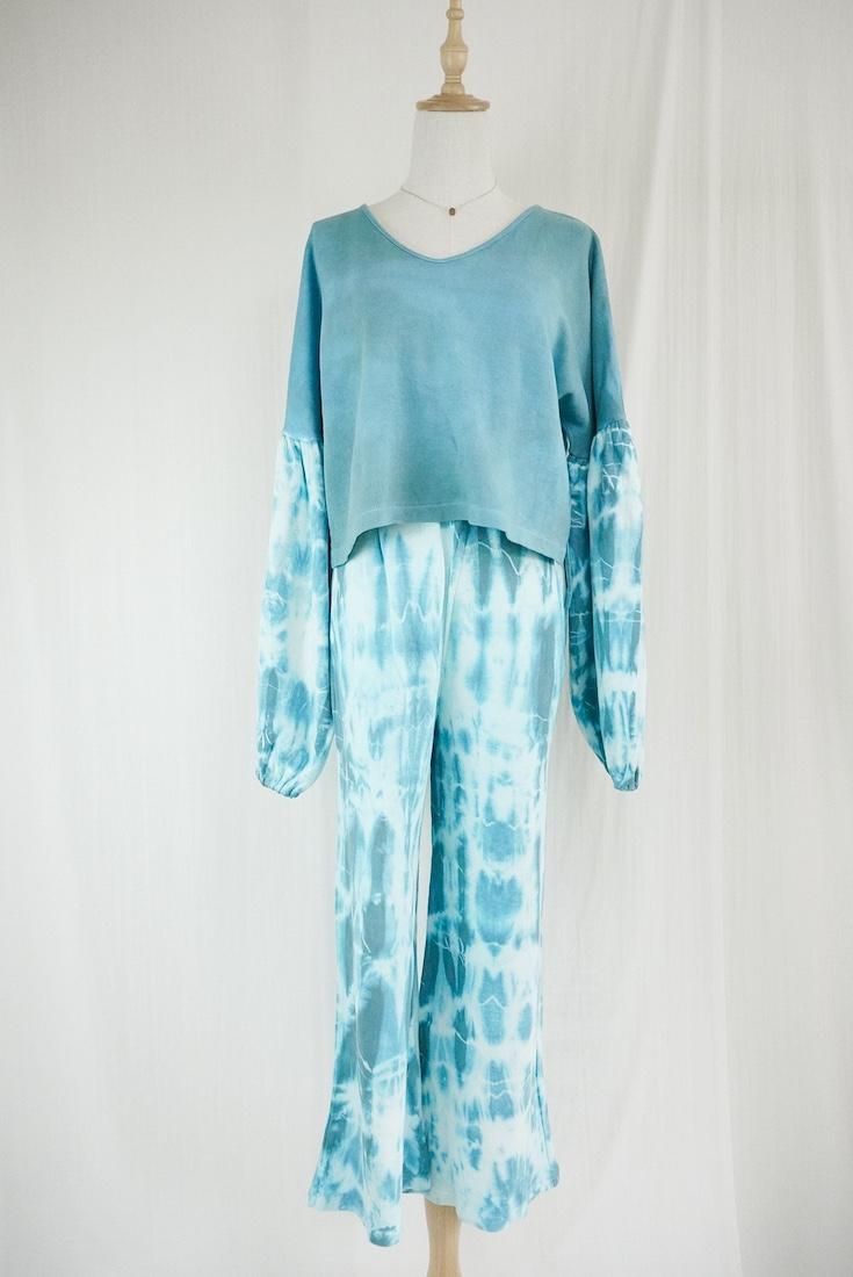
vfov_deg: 61.9
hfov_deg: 43.7
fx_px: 1064
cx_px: 426
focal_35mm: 30
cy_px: 638
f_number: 6.3
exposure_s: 1/500
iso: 5000
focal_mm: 20
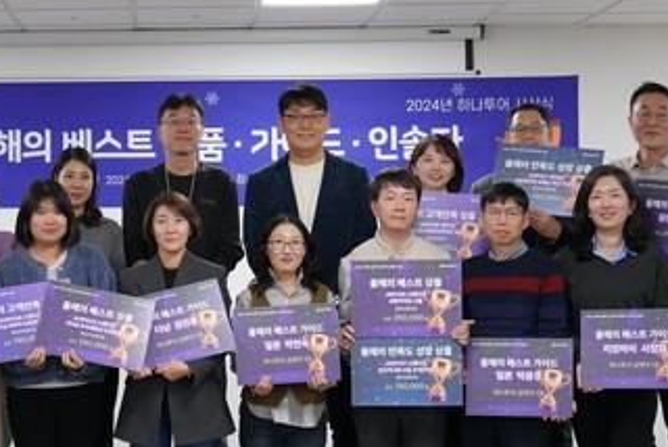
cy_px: 267
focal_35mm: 88
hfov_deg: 22.8
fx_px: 1634
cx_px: 129
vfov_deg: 15.6
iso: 3200
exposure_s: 1/250
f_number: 4
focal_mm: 47
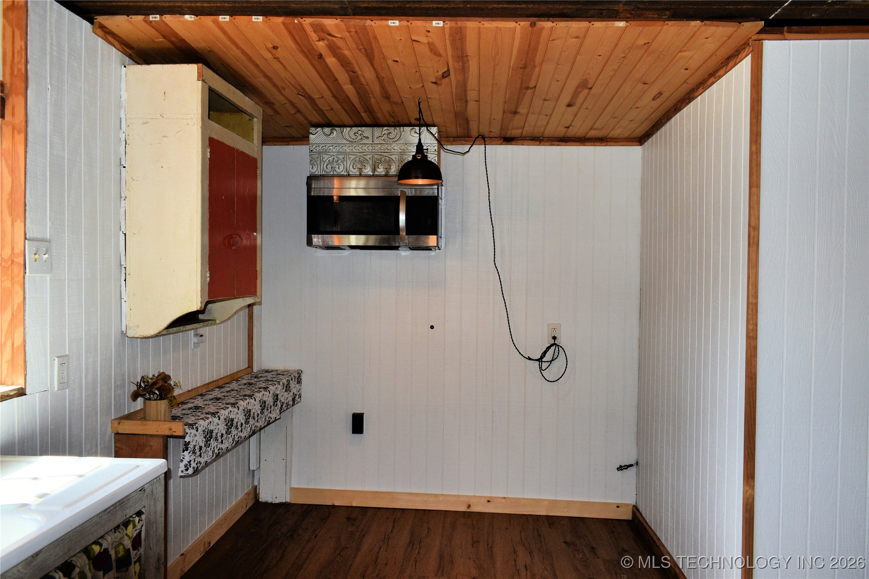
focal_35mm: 27
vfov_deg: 47.9
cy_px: 290
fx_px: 652
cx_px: 434
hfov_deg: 67.4
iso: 500
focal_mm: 18
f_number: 5.6
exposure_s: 1/125
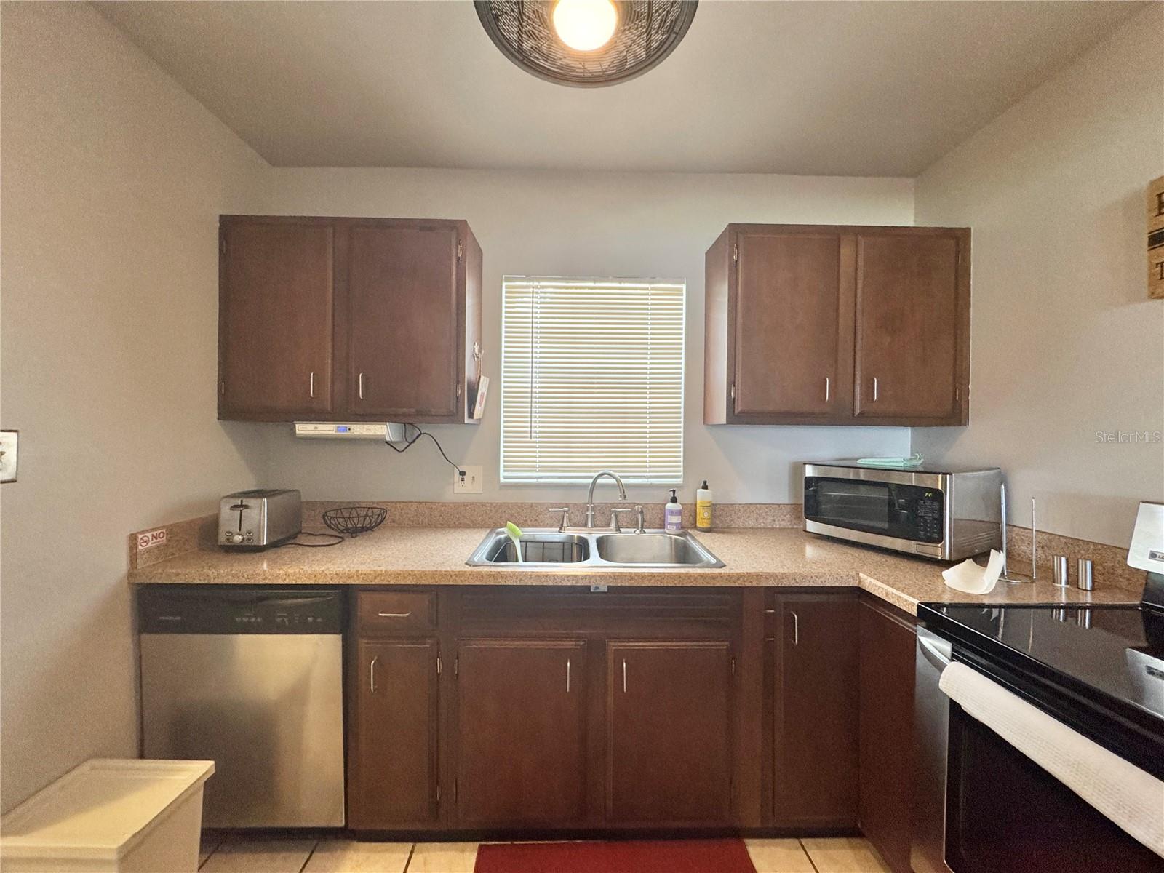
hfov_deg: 102.1
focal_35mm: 14
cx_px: 582
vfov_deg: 85.7
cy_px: 436
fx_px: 471
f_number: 2.2
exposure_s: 1/120
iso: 320
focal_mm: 2.22
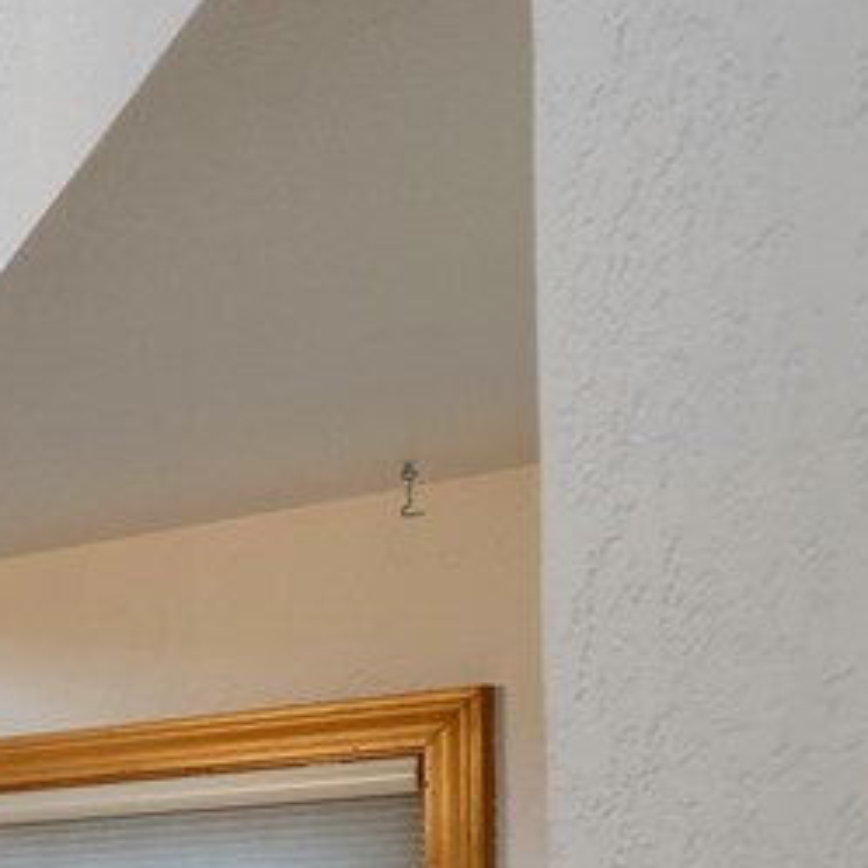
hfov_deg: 11.1
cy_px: 1065
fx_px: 2298
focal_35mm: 81
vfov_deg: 20.0
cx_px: -1825
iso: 320
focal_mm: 14
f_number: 8
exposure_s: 1/100
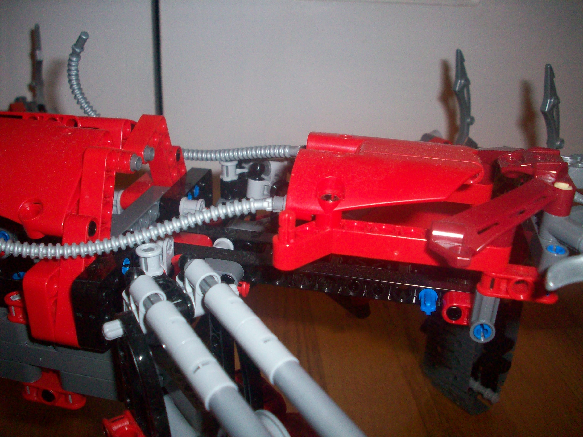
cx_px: 292
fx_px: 623
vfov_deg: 38.7
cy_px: 218
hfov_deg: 50.1
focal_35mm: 37
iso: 160
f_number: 2.8
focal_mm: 6.2
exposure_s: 1/64
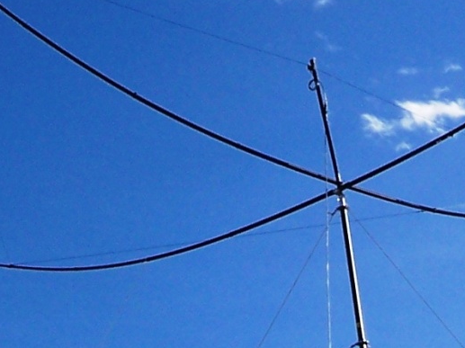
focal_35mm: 128
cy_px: 6
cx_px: 295
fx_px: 1718
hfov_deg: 15.4
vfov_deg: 11.5
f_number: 5.6
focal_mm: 5.5
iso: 80
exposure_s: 1/750
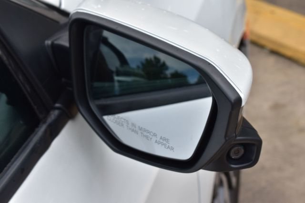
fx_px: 699
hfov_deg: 24.6
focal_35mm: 82
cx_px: 152
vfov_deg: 16.5
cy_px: 102
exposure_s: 1/160
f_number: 10
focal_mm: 55
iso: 400
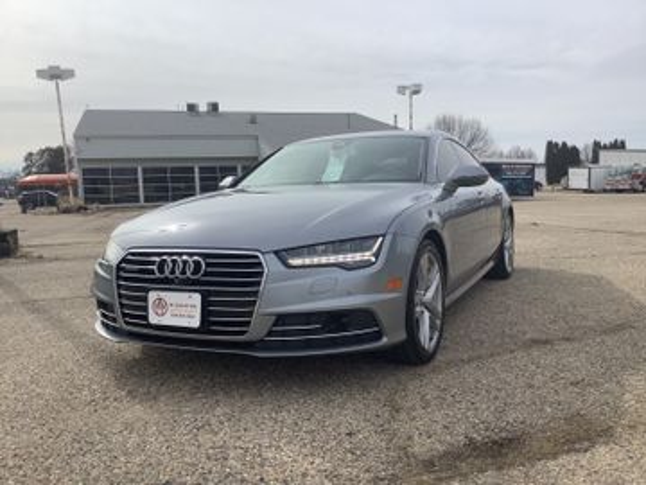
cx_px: 323
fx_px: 579
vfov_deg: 45.4
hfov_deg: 58.4
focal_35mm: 31
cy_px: 242
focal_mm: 3.3
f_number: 2.4
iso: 25
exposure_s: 1/2037
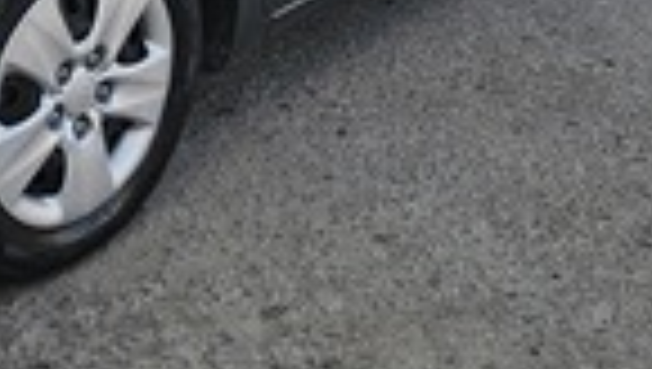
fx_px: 1368
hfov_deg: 26.4
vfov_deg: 14.9
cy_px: -47
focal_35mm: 79
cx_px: 137
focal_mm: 6.3
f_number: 1.7
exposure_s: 1/539
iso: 16
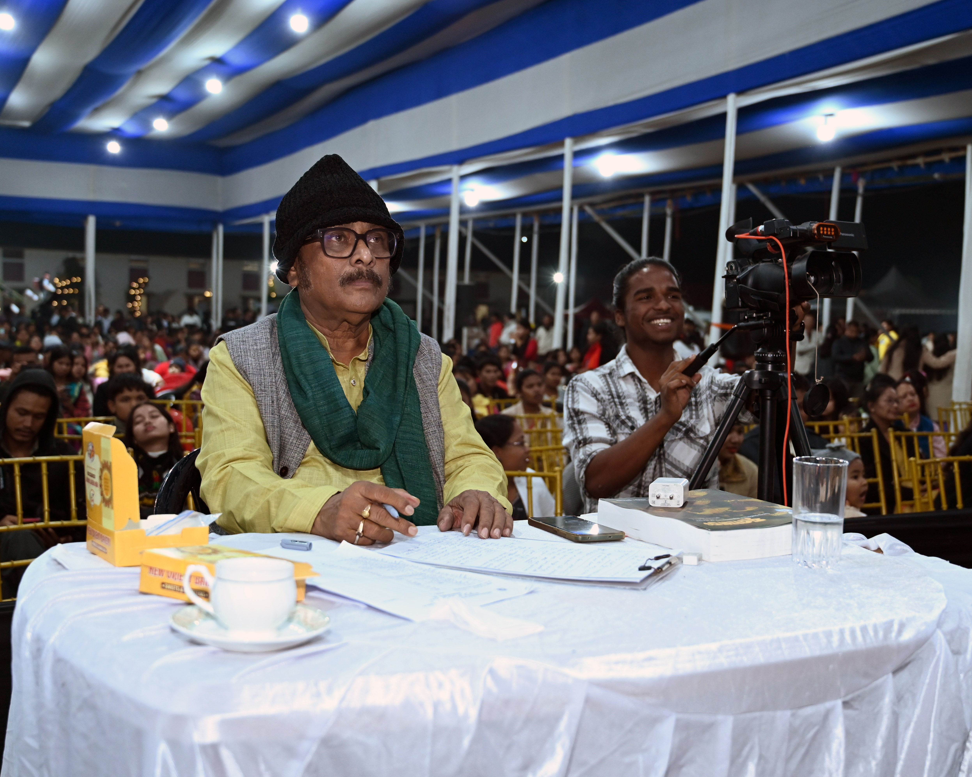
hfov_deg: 44.8
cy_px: 386
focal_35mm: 41
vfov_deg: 36.5
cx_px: 512
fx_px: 1179
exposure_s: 1/80
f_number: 4
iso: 2000
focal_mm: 36
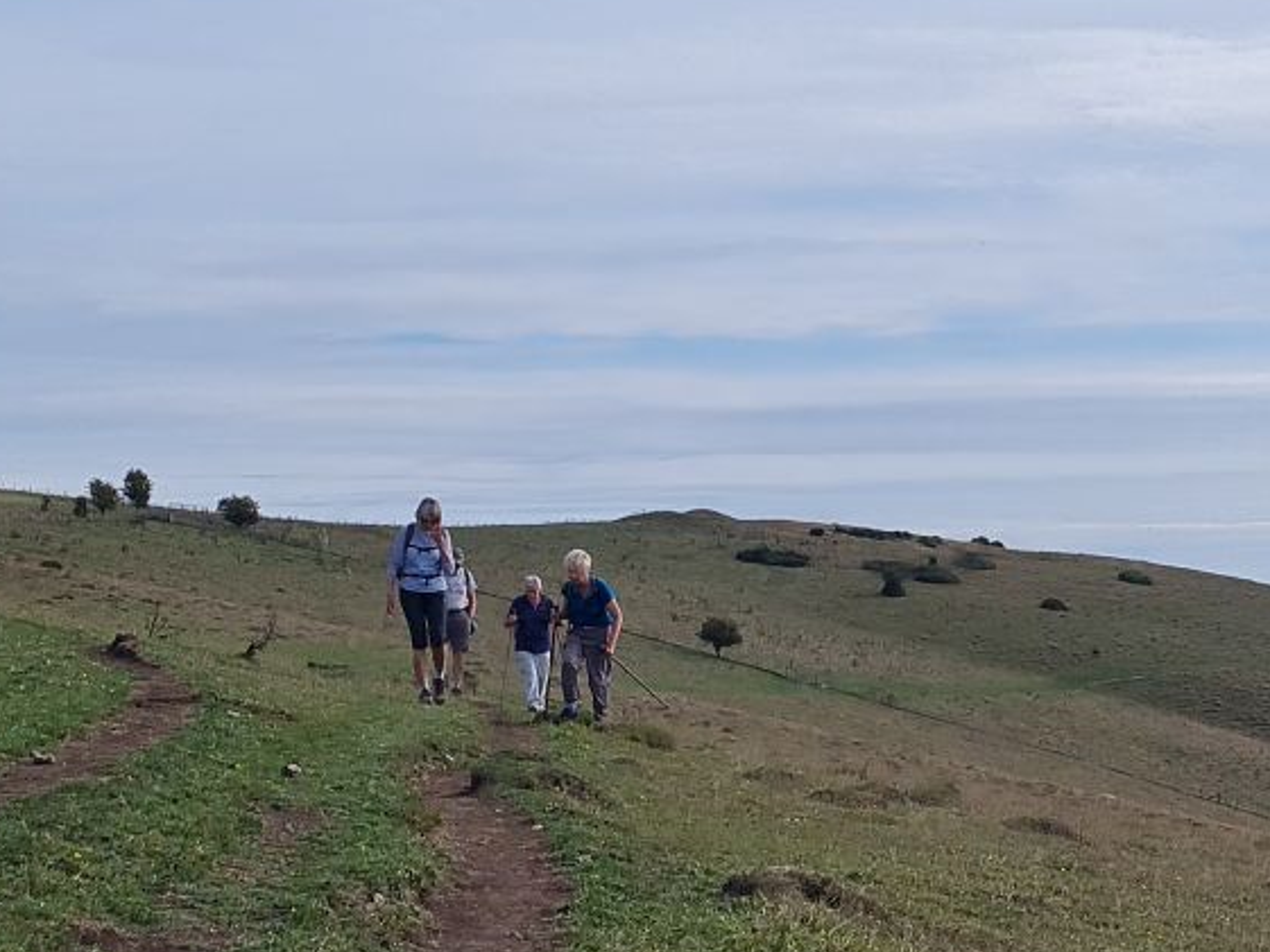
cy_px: 555
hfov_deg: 42.6
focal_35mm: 44
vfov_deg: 32.8
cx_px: 792
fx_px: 1615
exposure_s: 1/4902
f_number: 1.8
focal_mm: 5.4
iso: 50
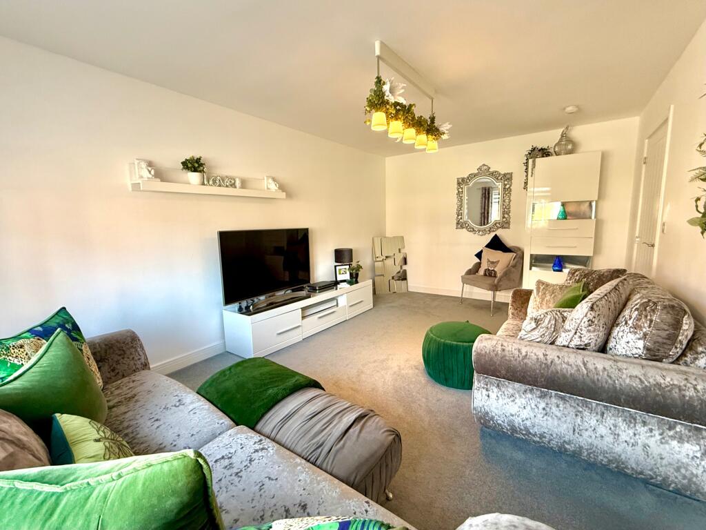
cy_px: 265
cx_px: 353
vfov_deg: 85.7
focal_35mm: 14
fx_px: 286
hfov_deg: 102.1
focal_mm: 2.22
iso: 320
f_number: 2.2
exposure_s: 1/99
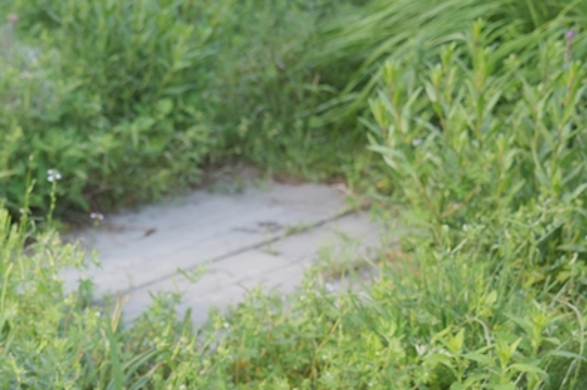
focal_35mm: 91
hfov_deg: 20.9
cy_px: 307
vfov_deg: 14.9
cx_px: -121
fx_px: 1483
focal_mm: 35
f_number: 3.2
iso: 100
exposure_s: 1/125
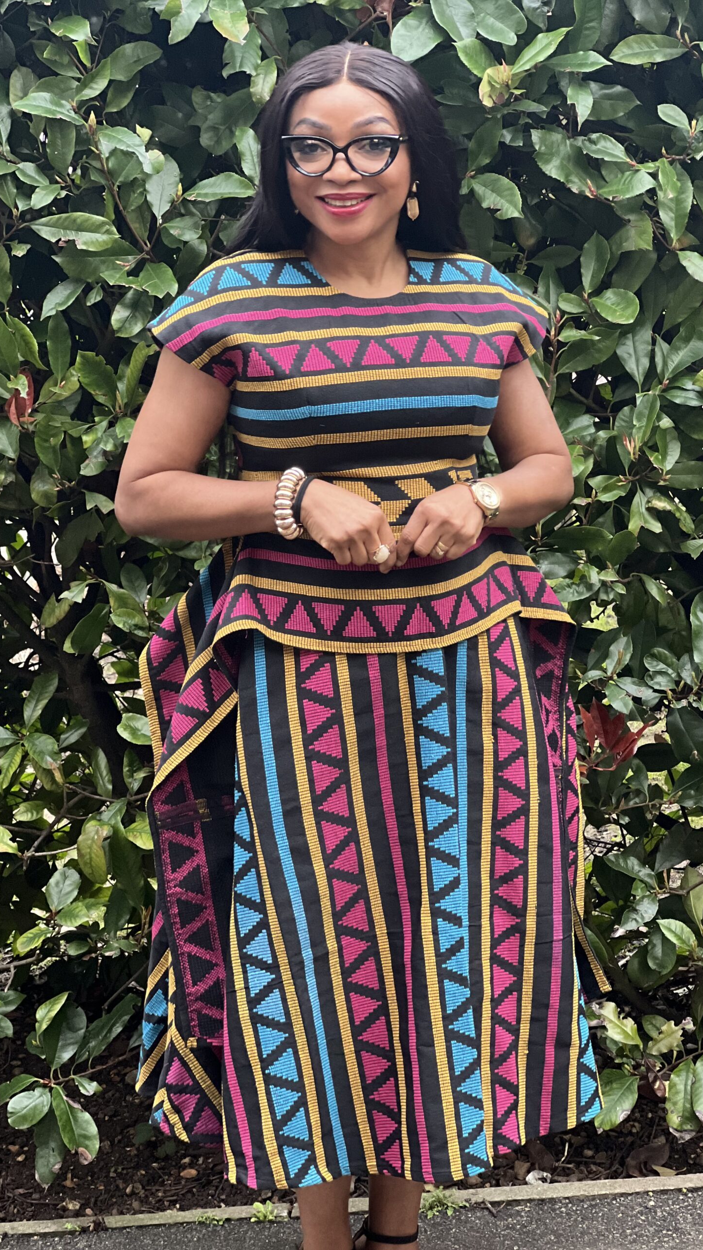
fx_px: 2784
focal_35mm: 84
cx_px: 389
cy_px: 625
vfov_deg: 25.3
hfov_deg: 14.4
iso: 320
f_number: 2.8
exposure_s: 1/40
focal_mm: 9
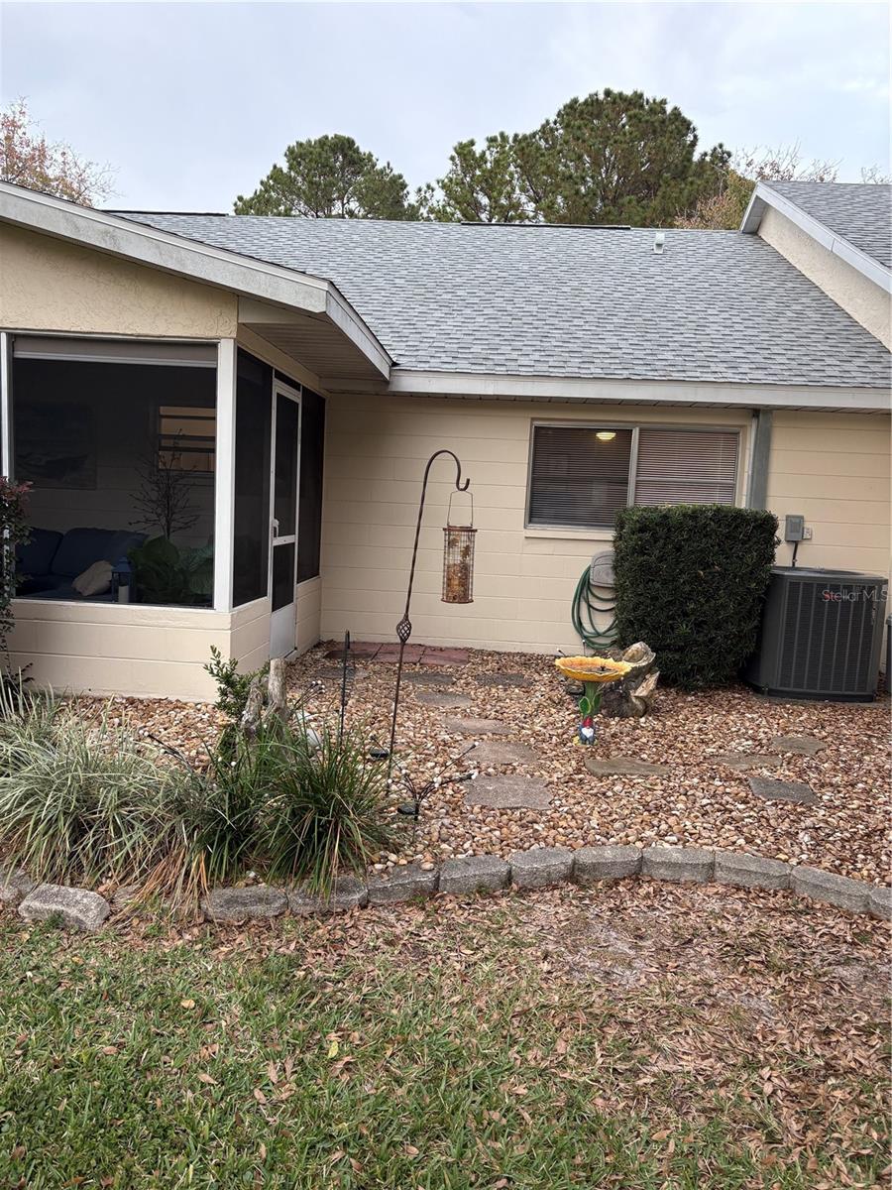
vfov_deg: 67.3
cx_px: 446
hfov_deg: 53.1
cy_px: 595
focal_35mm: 26
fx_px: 893
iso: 100
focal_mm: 5.96
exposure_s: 1/152
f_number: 1.6
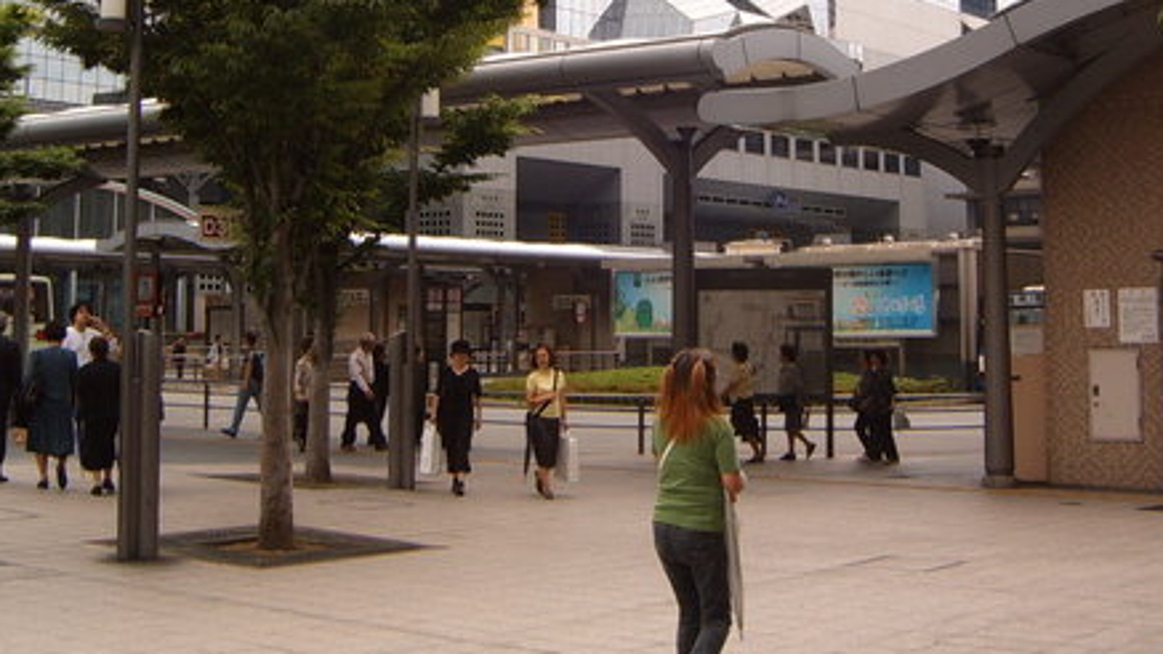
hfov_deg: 35.4
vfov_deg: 20.0
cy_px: 77
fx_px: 1820
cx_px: 676
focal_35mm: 59
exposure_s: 1/180
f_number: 6
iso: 63
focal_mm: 6.2
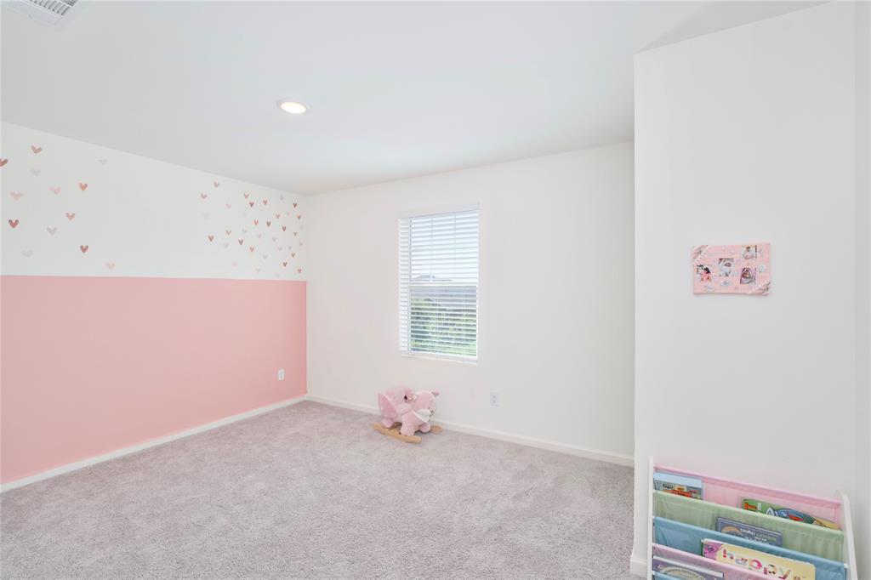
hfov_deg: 96.8
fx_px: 387
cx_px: 436
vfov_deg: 73.7
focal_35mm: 16
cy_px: 290
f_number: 5.6
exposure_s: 1/10
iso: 100
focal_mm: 16
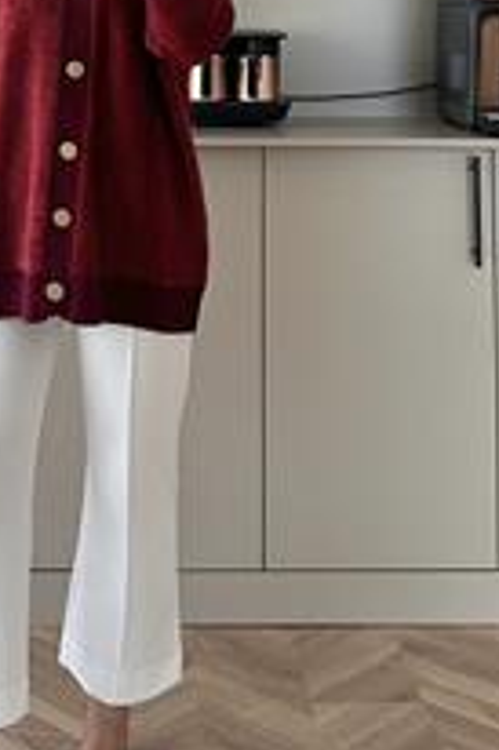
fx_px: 1041
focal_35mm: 50
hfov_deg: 26.4
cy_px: 169
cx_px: 98
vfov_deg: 38.4
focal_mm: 6.86
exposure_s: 1/60
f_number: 1.78
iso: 250
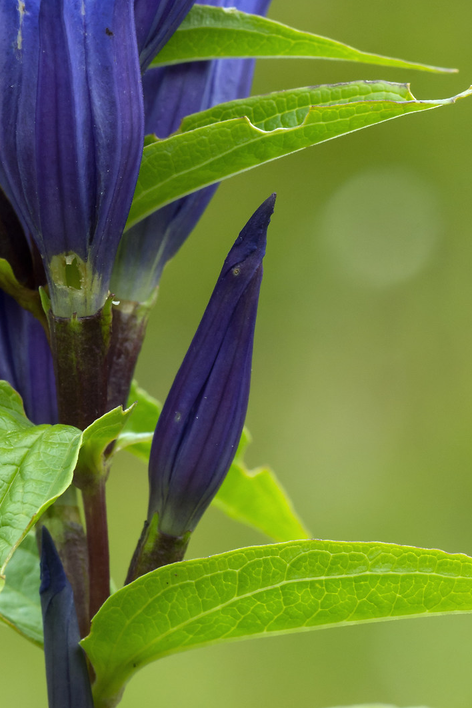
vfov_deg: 6.7
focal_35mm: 305
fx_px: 5998
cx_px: 75
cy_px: 145
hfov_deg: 4.5
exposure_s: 1/30
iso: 400
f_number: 11
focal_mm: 90
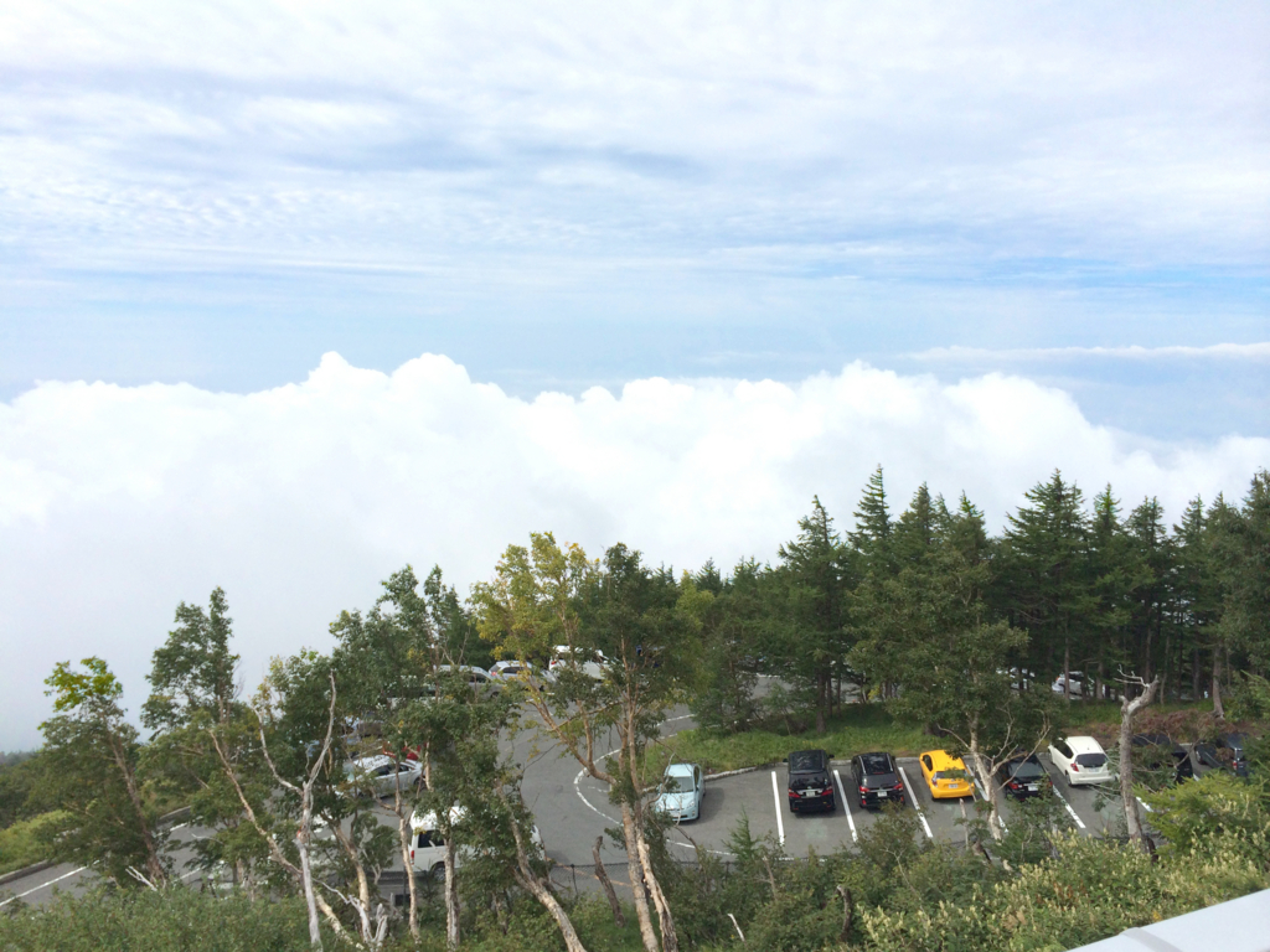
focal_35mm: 30
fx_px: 1101
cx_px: 635
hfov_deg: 60.0
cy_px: 476
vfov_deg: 46.8
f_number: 2.2
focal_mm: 4.12
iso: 32
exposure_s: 1/3731
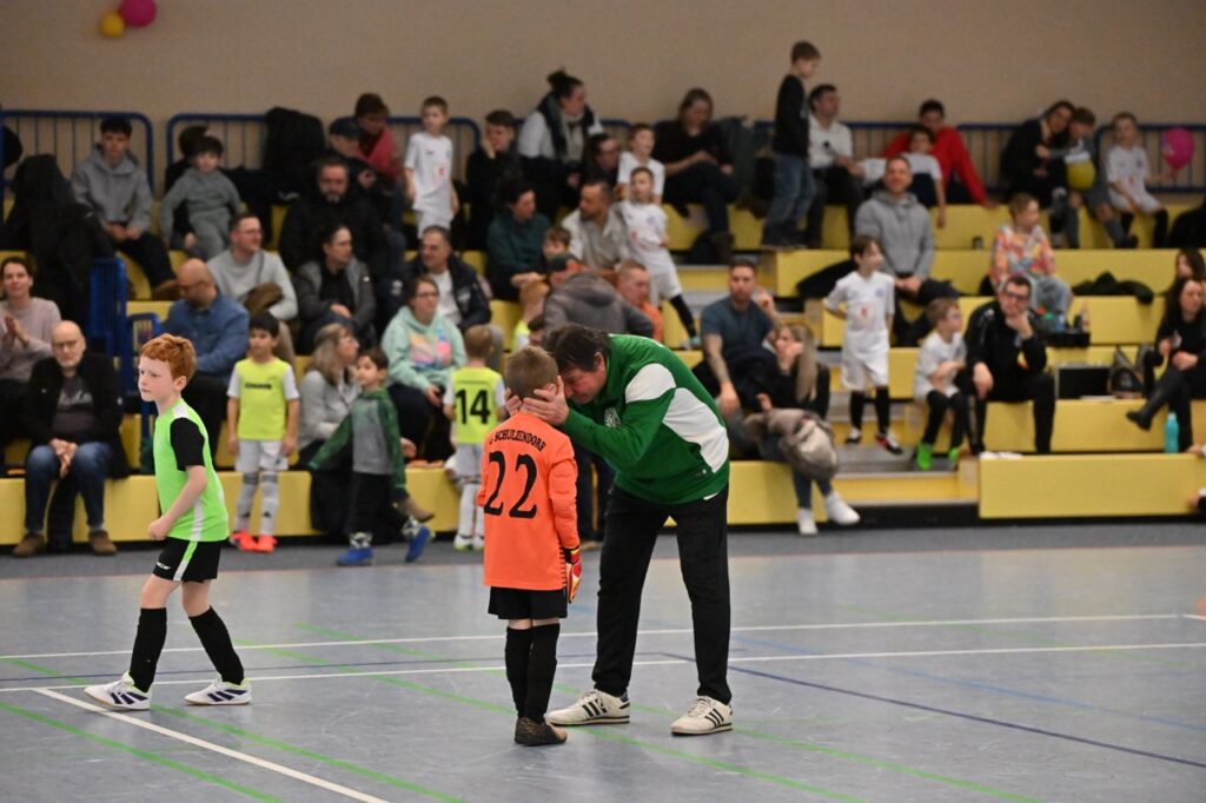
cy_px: 402
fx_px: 4186
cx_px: 603
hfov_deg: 16.4
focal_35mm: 125
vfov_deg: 11.0
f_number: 3.5
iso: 8000
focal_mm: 125
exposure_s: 1/1250
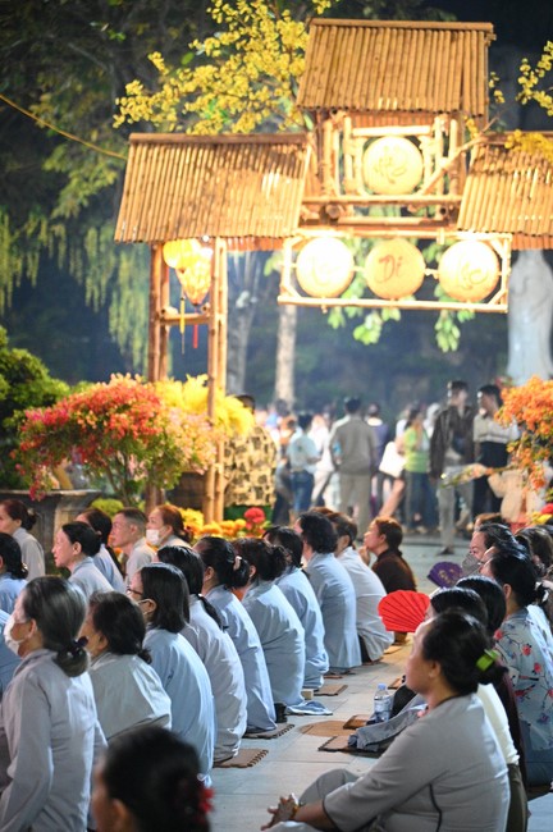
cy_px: 416
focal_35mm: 120
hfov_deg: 11.4
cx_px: 276
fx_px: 2771
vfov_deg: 17.1
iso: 12800
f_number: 4
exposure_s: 1/160
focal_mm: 120
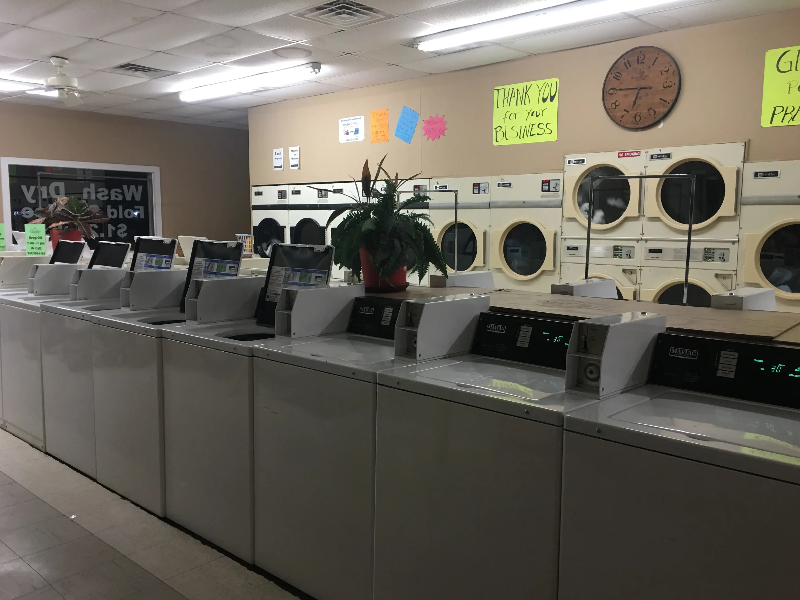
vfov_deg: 46.8
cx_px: 395
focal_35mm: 30
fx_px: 693
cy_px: 309
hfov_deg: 60.0
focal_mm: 4.15
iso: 40
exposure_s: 1/15
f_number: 2.2
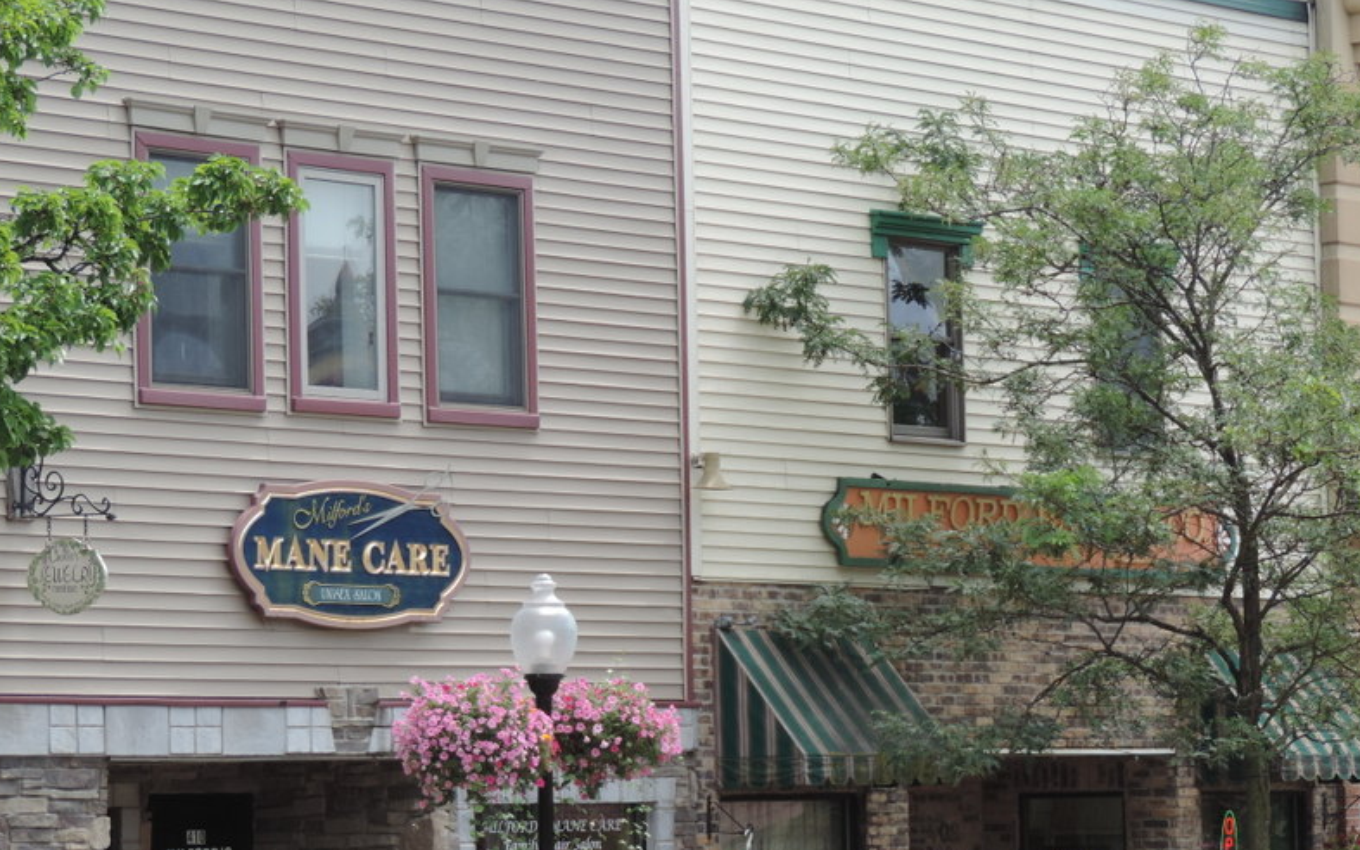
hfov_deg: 15.1
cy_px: 558
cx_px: 719
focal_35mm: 138
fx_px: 5115
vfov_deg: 9.5
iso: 80
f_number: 4.1
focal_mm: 17.8
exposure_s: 1/320
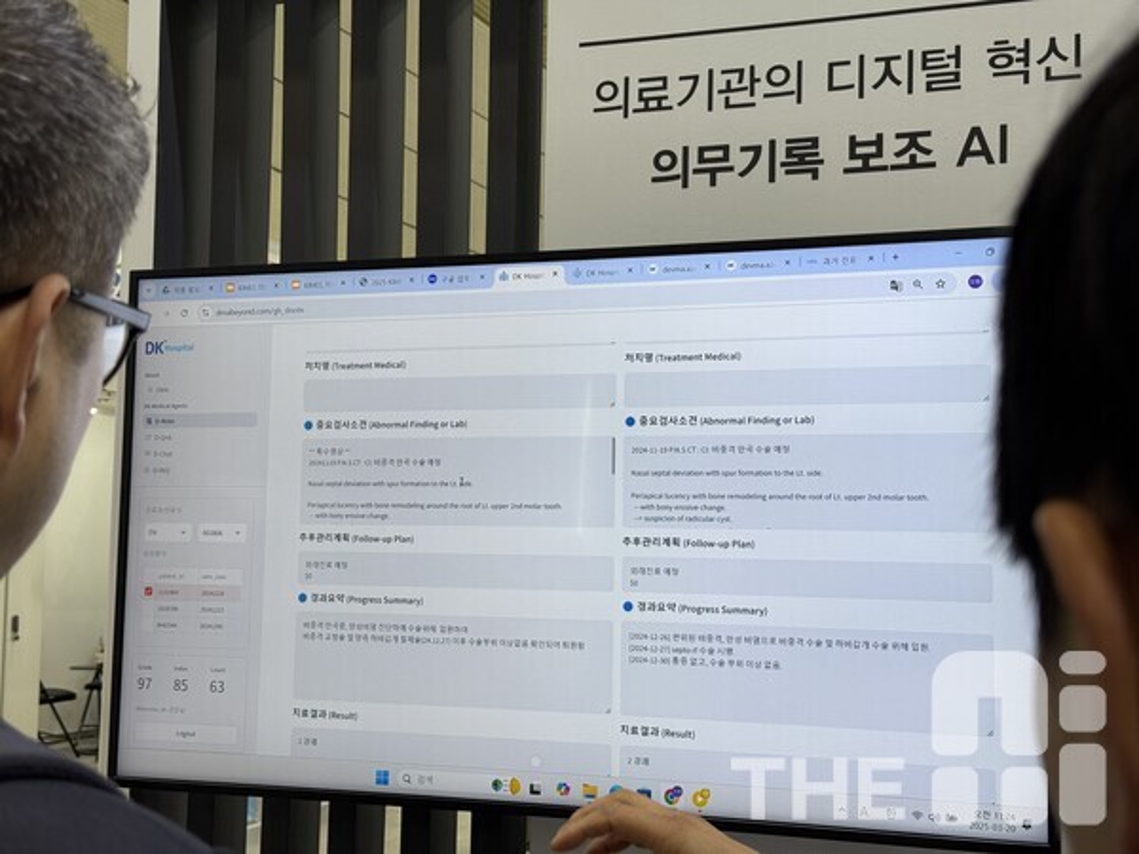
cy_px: 427
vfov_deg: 30.3
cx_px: 570
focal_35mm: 48
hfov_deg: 39.7
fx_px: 1579
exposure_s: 1/120
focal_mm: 6.76
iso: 64
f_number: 1.78
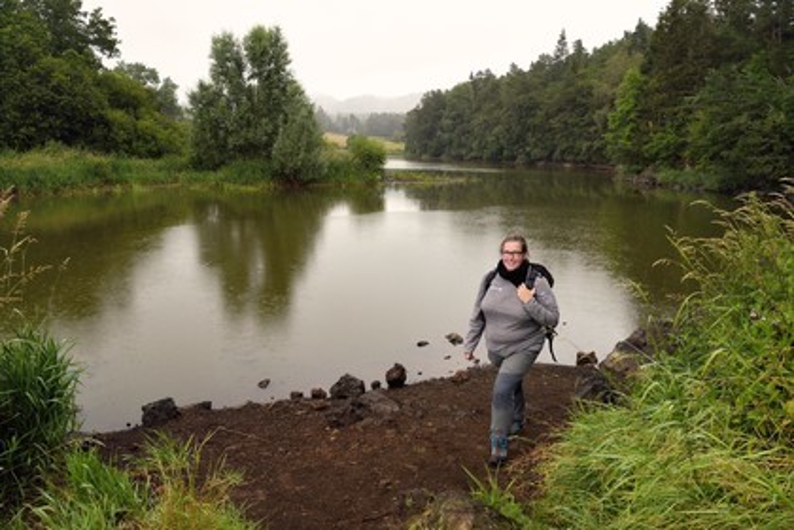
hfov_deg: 73.7
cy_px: 265
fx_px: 529
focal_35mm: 24
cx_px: 397
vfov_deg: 53.1
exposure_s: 1/320
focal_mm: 24
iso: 800
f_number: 8
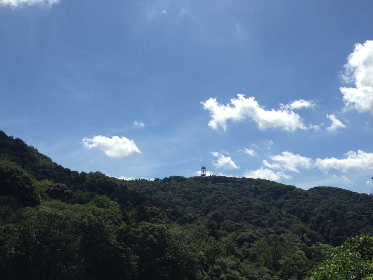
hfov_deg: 55.4
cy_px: 140
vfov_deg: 42.9
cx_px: 186
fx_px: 356
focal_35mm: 33
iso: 50
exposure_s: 1/2857
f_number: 2.4
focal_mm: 4.12
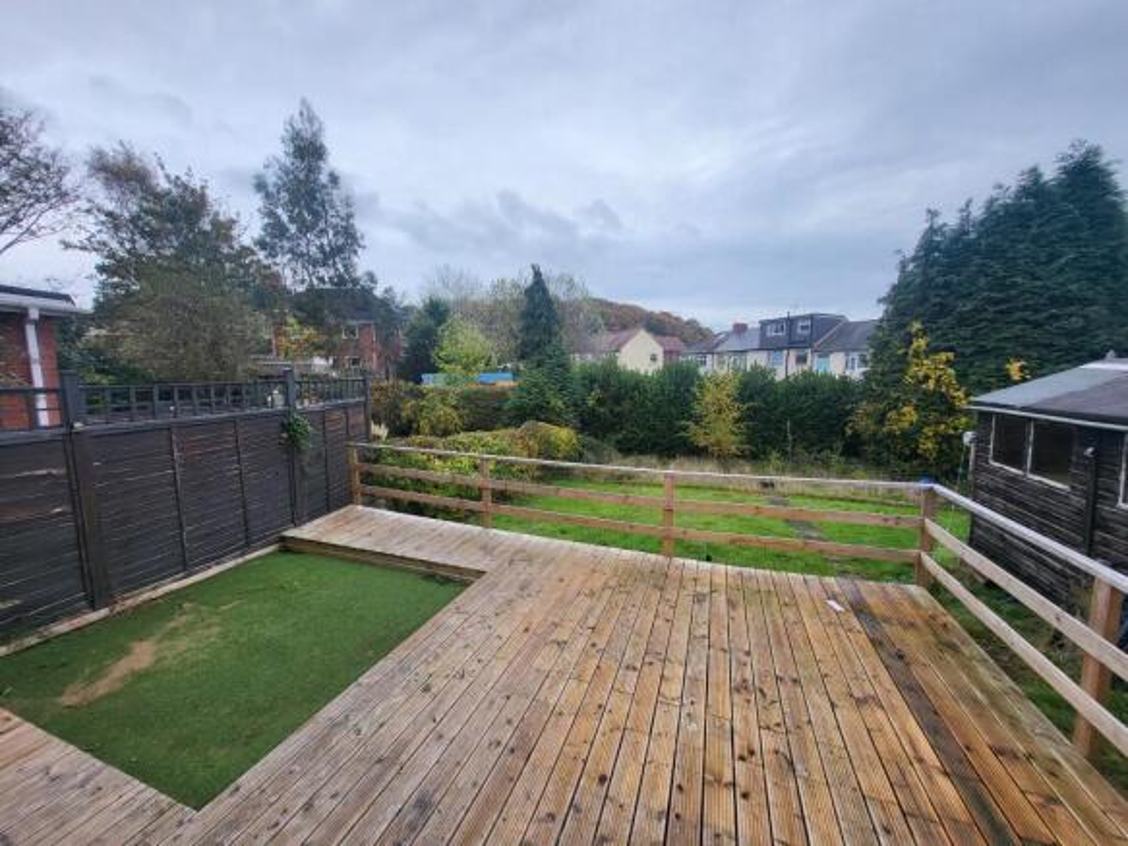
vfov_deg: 89.9
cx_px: 564
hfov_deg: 106.2
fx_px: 424
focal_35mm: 13
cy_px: 423
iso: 32
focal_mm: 1.74
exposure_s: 1/378
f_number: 2.2
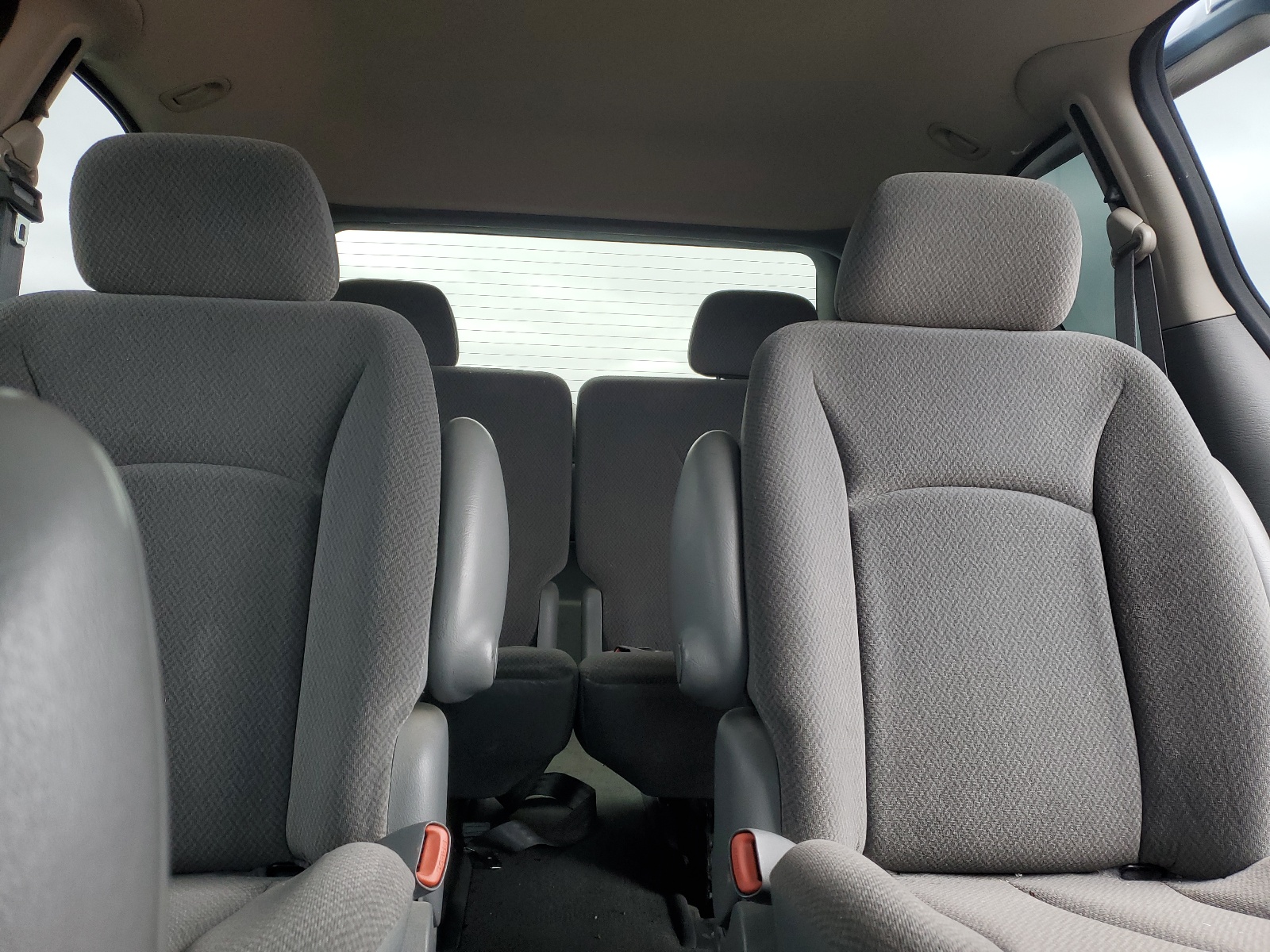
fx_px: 954
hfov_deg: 67.3
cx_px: 635
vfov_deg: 53.1
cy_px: 476
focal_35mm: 26
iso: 55
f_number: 1.5
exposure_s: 1/120
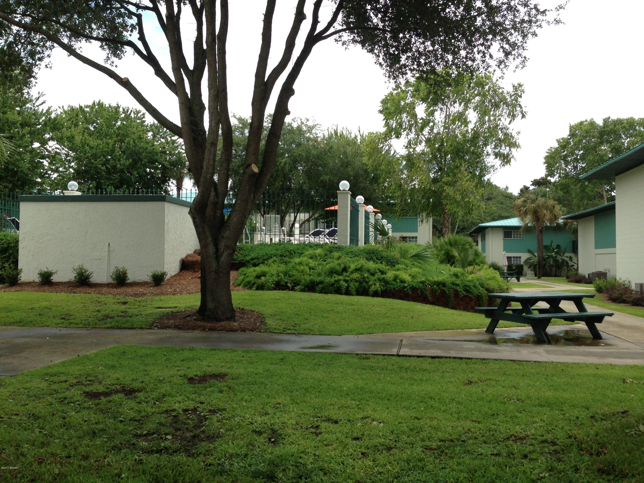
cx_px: 322
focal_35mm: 33
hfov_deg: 55.4
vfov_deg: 42.9
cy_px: 242
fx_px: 614
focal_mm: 4.13
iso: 50
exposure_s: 1/919
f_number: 2.4
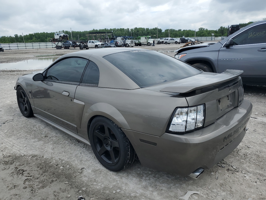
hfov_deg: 67.3
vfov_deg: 53.1
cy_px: 100
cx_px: 133
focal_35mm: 26
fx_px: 200
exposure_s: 1/2000
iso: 50
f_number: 1.5
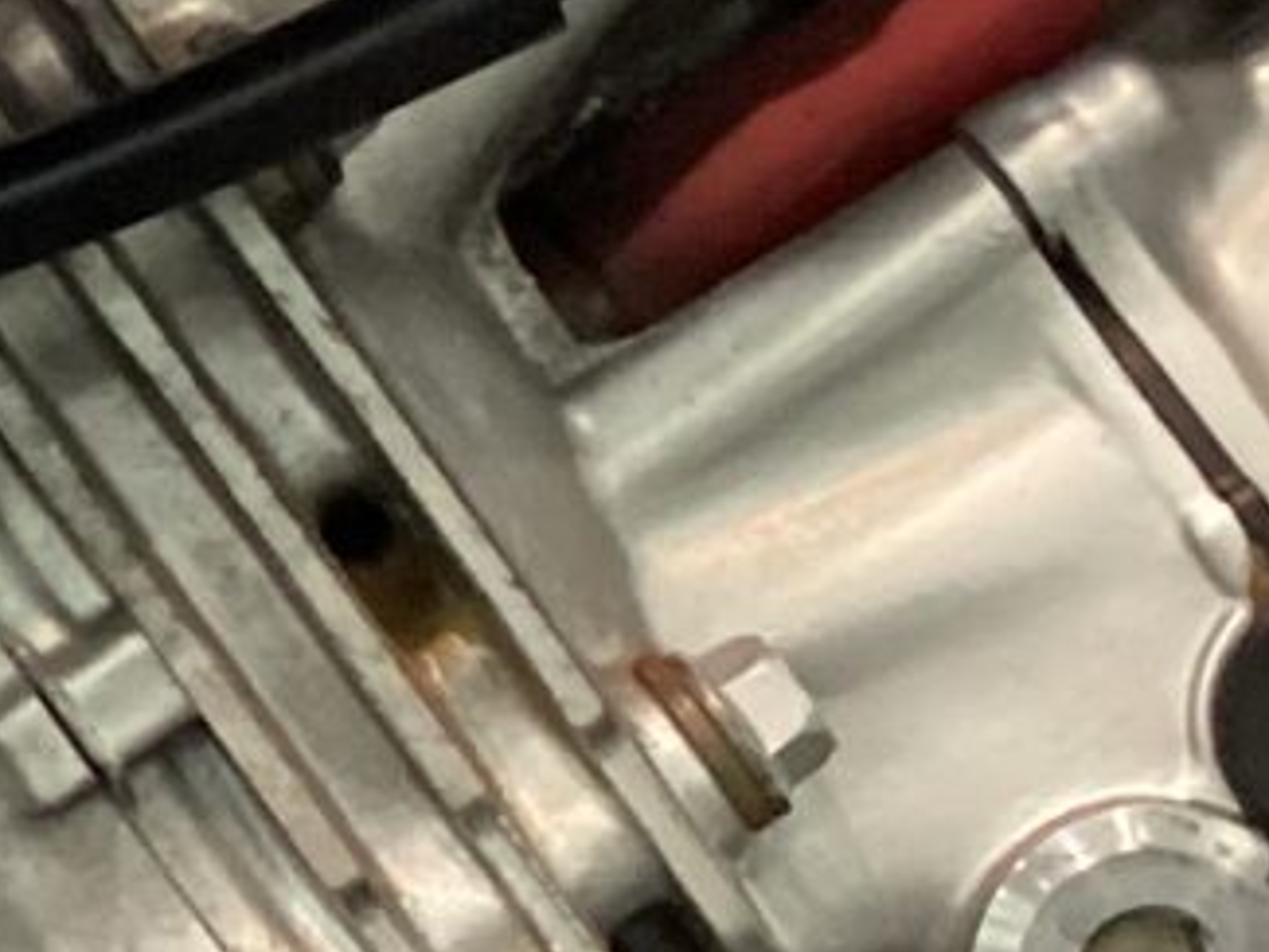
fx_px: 6711
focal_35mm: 183
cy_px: 1096
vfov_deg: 8.1
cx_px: -1210
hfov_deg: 10.1
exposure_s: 1/40
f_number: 2.4
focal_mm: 3.3
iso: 400
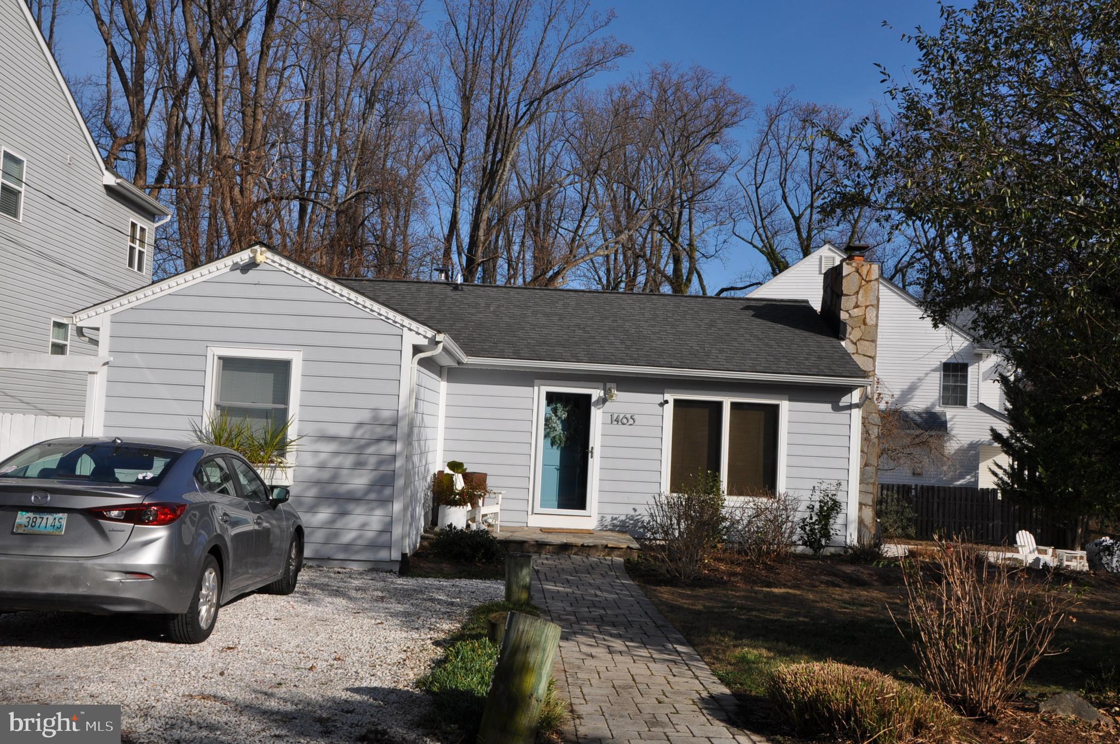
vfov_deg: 39.9
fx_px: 1025
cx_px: 560
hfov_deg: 57.3
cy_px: 372
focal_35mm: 33
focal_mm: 22
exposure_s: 1/400
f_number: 10
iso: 200
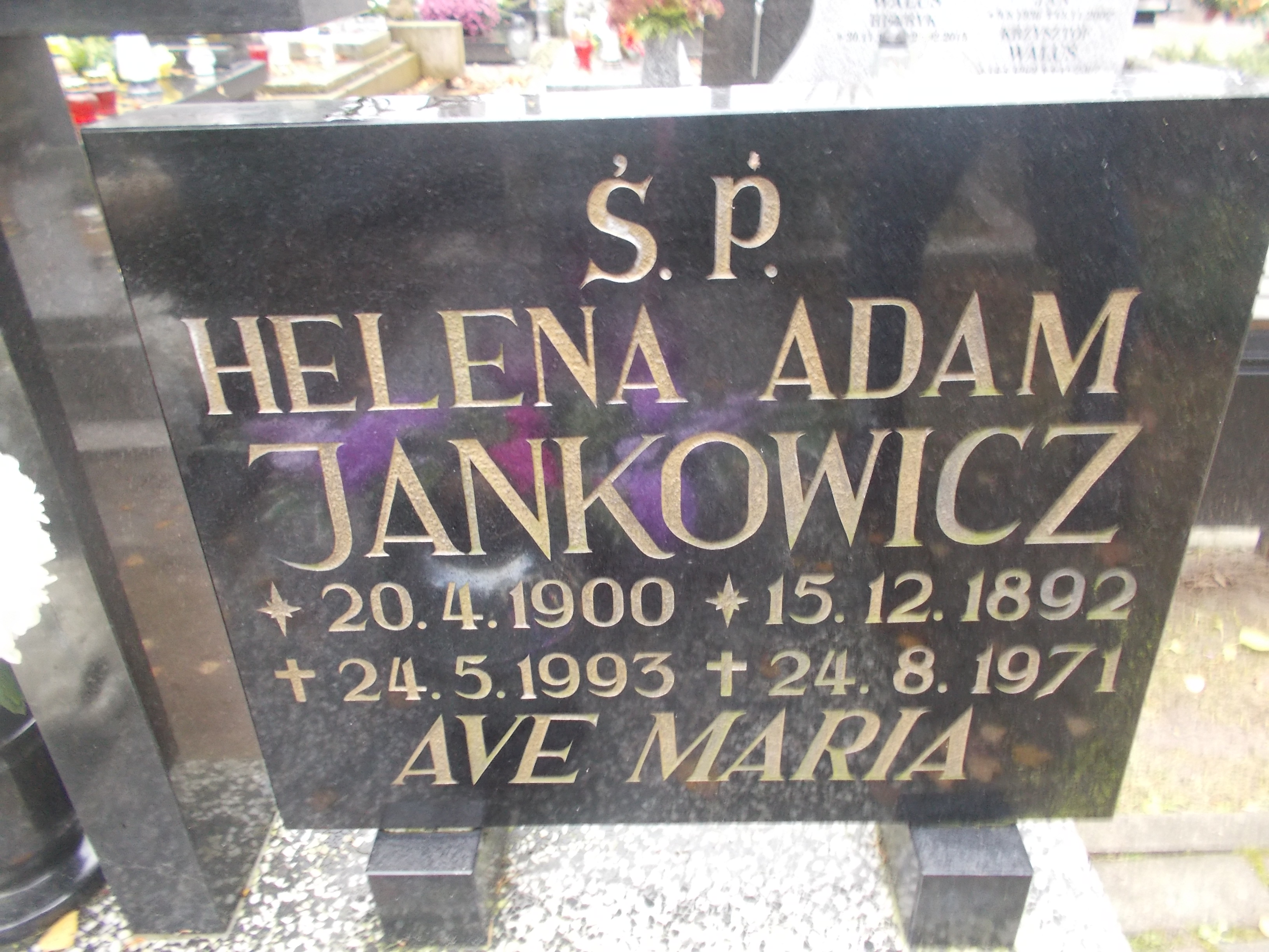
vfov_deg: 53.1
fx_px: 953
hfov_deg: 67.3
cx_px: 634
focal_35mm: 26
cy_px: 476
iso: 200
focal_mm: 4.6
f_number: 3.2
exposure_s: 1/10
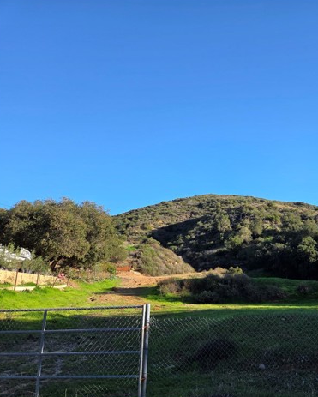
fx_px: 364
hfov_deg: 44.5
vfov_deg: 57.1
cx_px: 261
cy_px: 200
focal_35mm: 31
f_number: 1.8
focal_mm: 5.4
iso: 80
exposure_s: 1/1930
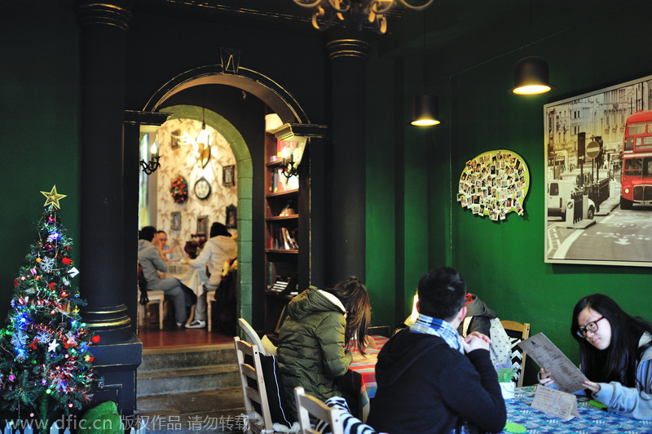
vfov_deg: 37.8
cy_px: 217
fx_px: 633
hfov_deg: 54.5
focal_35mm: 35
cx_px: 326
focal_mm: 35
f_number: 1.4
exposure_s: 1/100
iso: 560
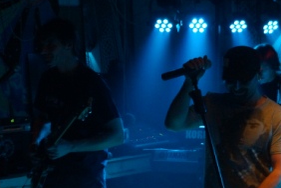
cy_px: 93
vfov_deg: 11.5
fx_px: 929
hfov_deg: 17.1
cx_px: 207
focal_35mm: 119
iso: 3200
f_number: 4.5
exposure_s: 1/125
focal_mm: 50
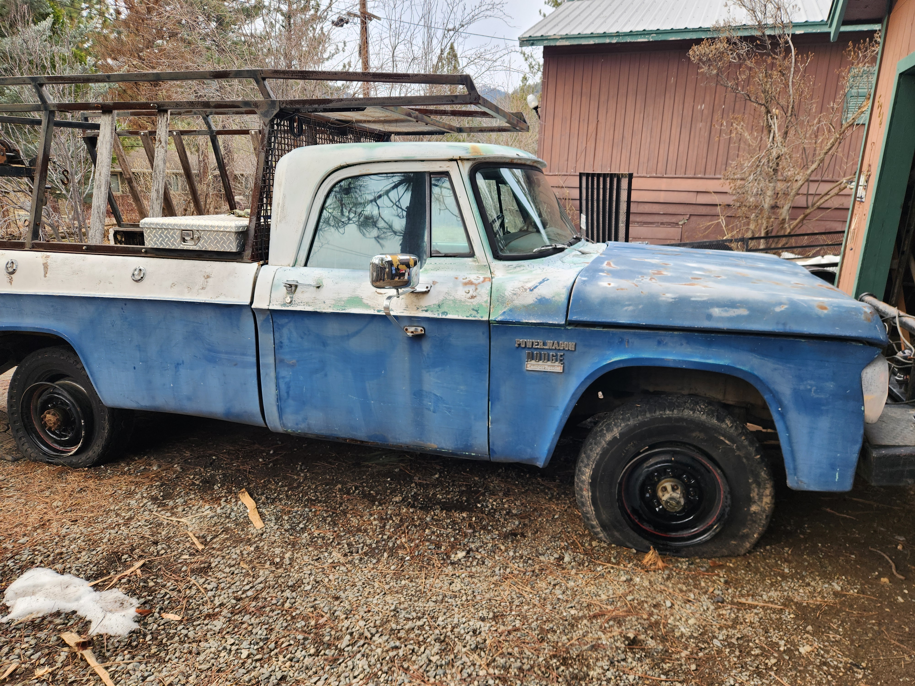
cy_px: 343
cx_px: 458
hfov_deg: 73.9
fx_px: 608
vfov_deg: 58.9
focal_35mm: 23
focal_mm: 5.4
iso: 64
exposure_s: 1/180
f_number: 1.8
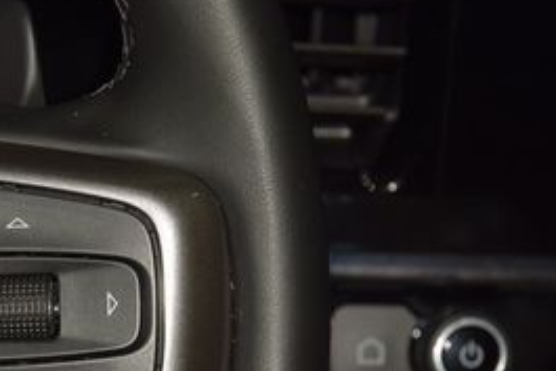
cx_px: -6
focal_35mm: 254
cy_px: 301
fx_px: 3925
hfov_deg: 8.1
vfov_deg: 5.4
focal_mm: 70
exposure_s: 1/125
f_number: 8
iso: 100
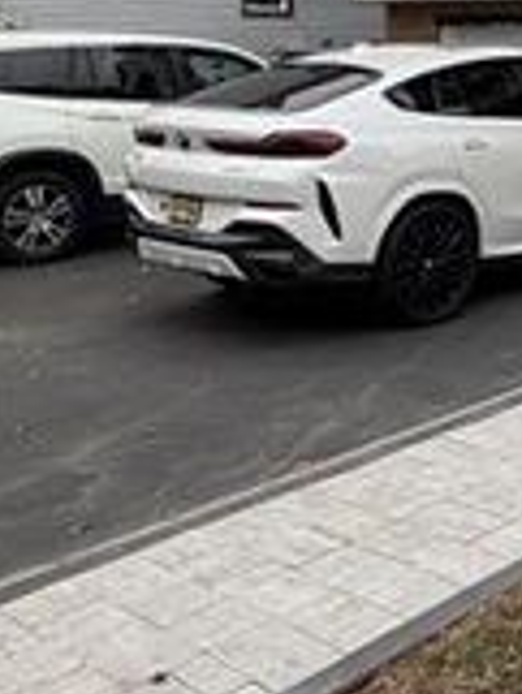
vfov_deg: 31.9
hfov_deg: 22.9
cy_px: 97
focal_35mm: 58
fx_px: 1165
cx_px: 647
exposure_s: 1/502
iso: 64
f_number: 2.2
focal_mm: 2.2
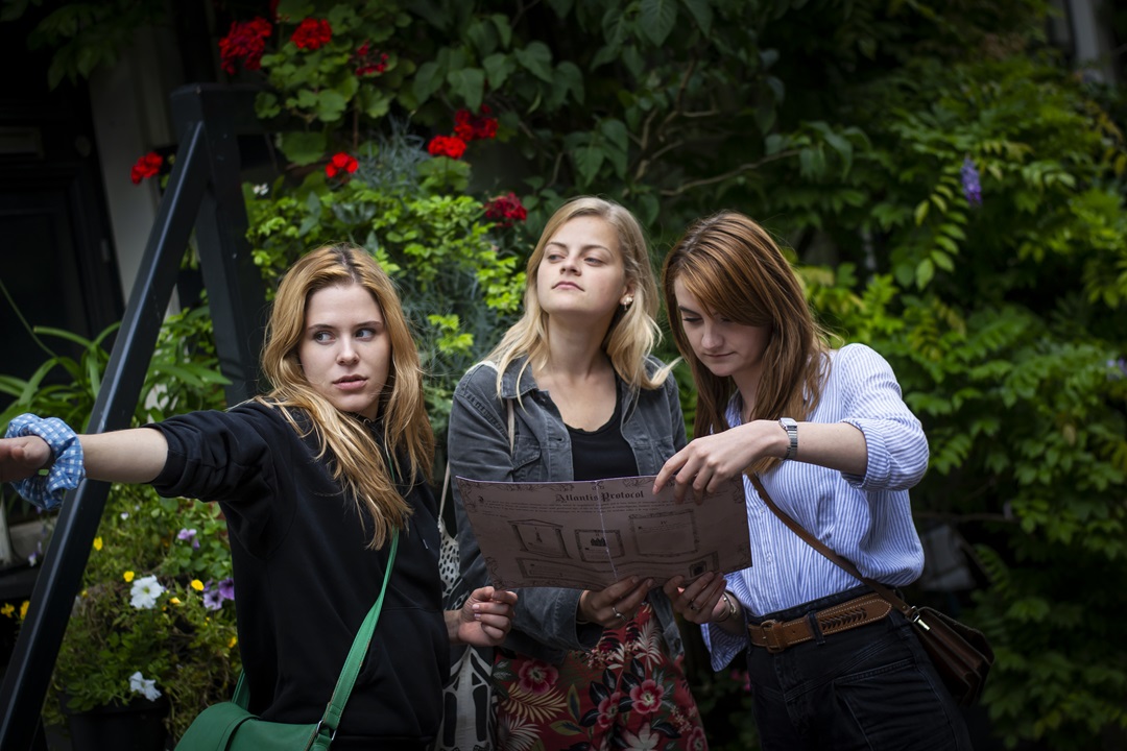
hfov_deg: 27.0
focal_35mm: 75
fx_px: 2348
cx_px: 564
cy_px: 376
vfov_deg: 18.2
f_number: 2.5
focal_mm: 50
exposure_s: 1/800
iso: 200
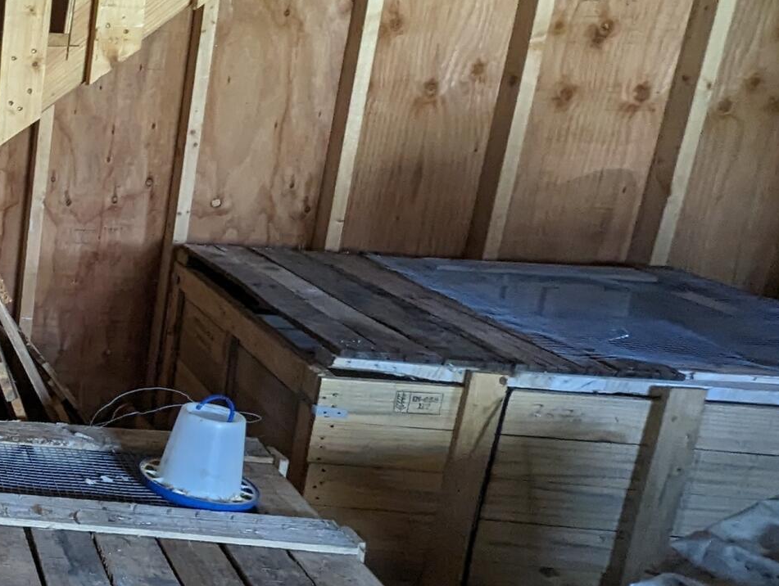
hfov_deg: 30.2
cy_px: 293
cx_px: -341
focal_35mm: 41
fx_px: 924
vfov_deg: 35.2
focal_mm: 1.95
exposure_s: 1/25.3
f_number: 2.2
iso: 305
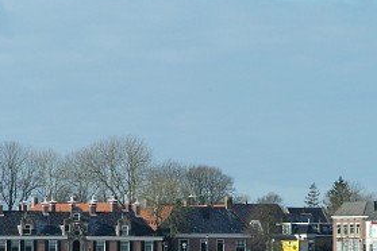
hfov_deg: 6.3
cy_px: 165
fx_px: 3435
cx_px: 143
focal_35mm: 328
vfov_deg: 4.2
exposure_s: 1/1000
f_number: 6.7
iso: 400
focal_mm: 135
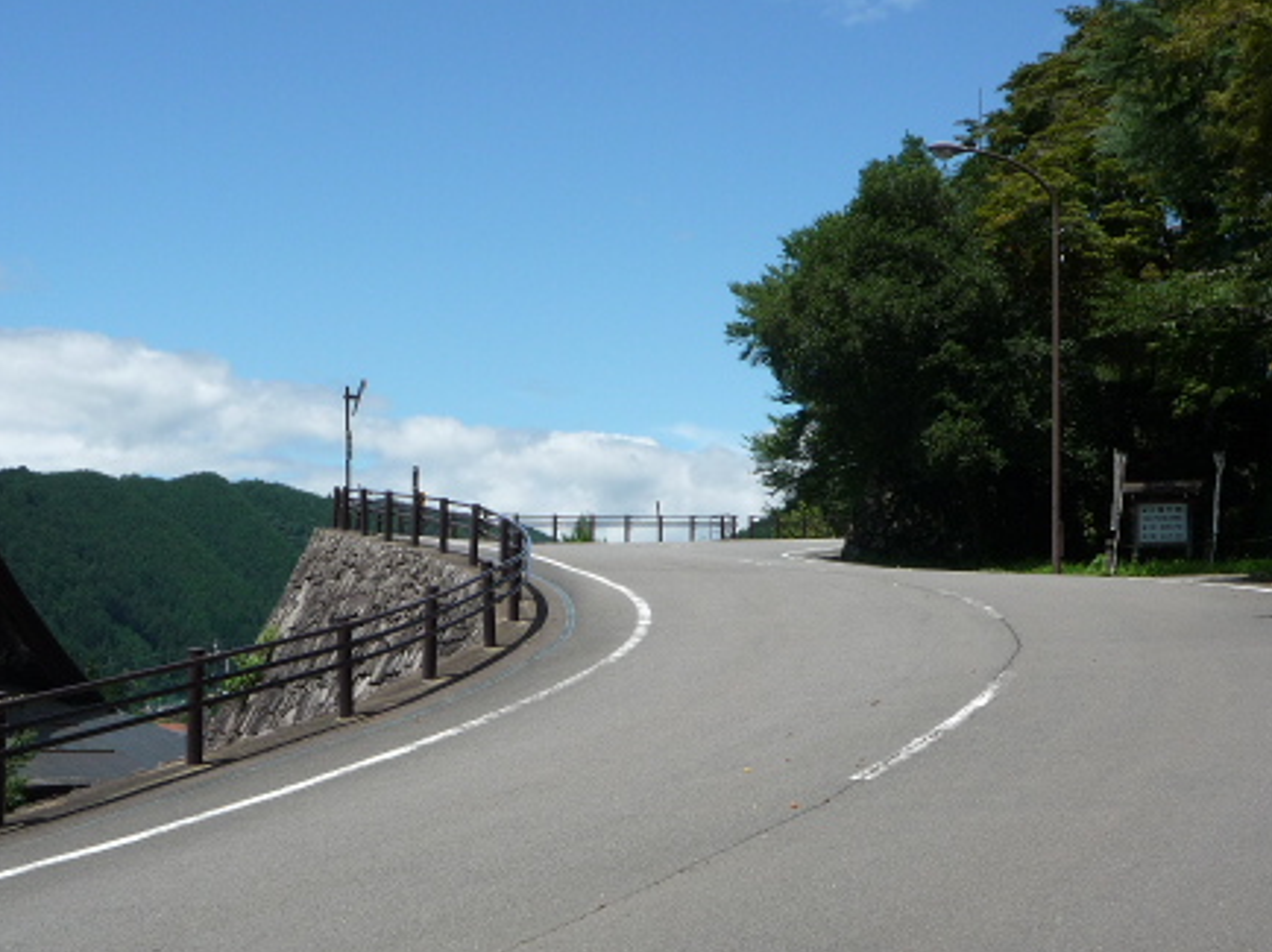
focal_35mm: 62
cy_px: 618
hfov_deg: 31.2
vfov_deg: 23.5
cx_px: 604
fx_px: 2277
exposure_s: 1/640
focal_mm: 7.3
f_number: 5
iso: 100
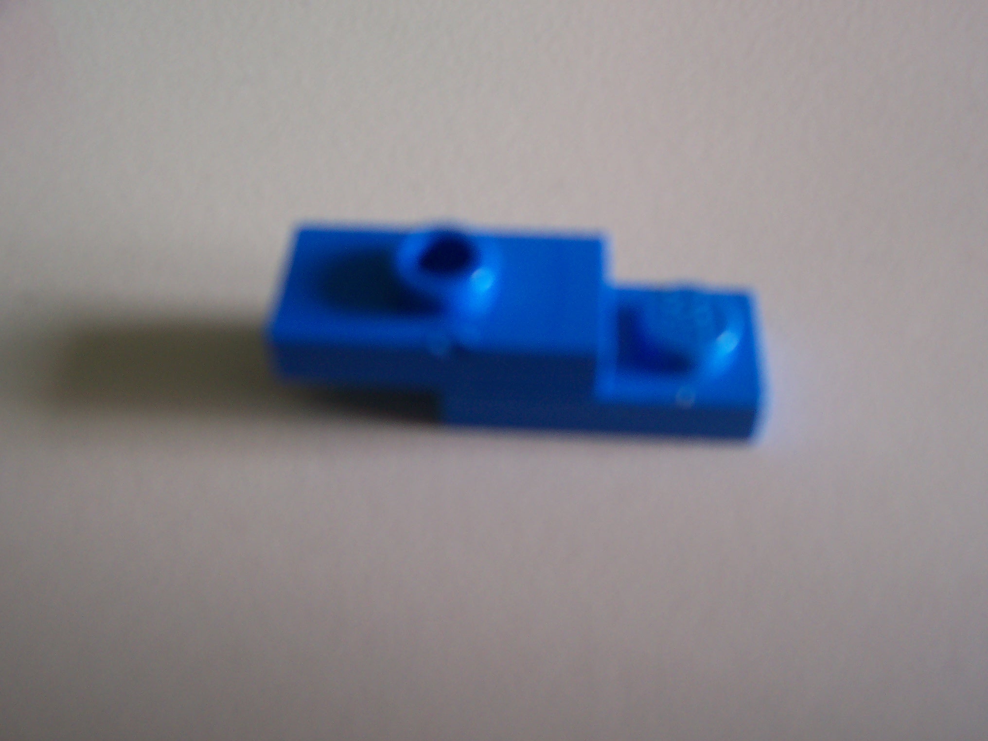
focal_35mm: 37
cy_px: 370
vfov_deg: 38.7
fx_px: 1056
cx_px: 494
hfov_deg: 50.1
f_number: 2.8
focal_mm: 5.6
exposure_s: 1/30
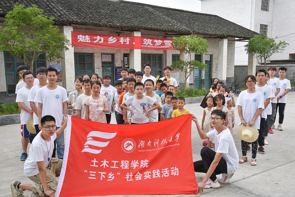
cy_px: 98
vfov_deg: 37.9
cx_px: 148
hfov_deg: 54.4
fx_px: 287
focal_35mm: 35
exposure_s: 1/500
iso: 1250
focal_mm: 35
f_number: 11
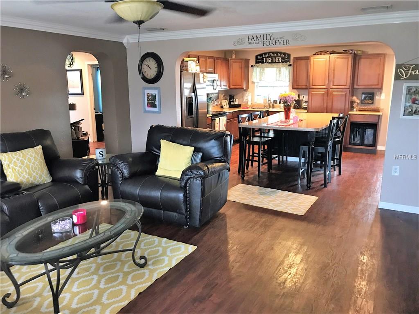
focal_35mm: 28
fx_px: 339
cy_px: 157
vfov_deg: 49.7
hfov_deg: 63.4
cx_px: 210
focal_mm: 3.99
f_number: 1.8
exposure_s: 1/11
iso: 100
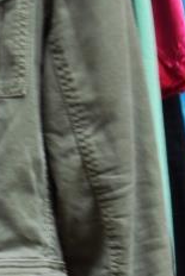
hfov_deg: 6.0
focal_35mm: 225
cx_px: -140
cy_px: 218
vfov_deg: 9.1
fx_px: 1732
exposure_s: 1/6
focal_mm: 34
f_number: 14
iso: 100
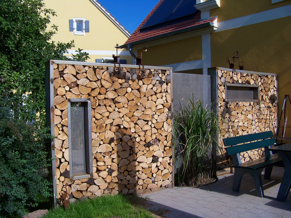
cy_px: 109
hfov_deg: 51.4
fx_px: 303
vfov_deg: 39.7
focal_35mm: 36
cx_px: 146
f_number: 4
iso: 64
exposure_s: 1/500
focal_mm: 5.85
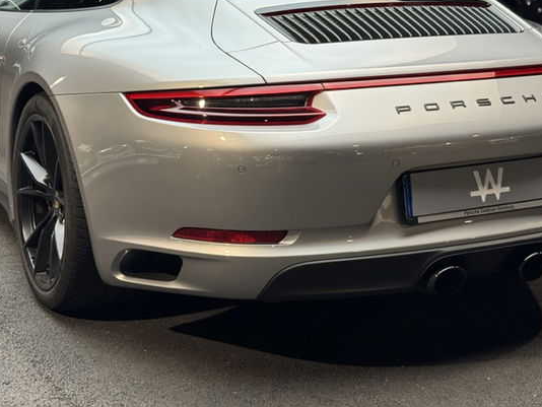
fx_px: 1081
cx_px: 272
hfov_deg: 28.2
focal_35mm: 69
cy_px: 124
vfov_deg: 21.2
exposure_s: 1/50
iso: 64
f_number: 1.78
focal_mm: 6.76
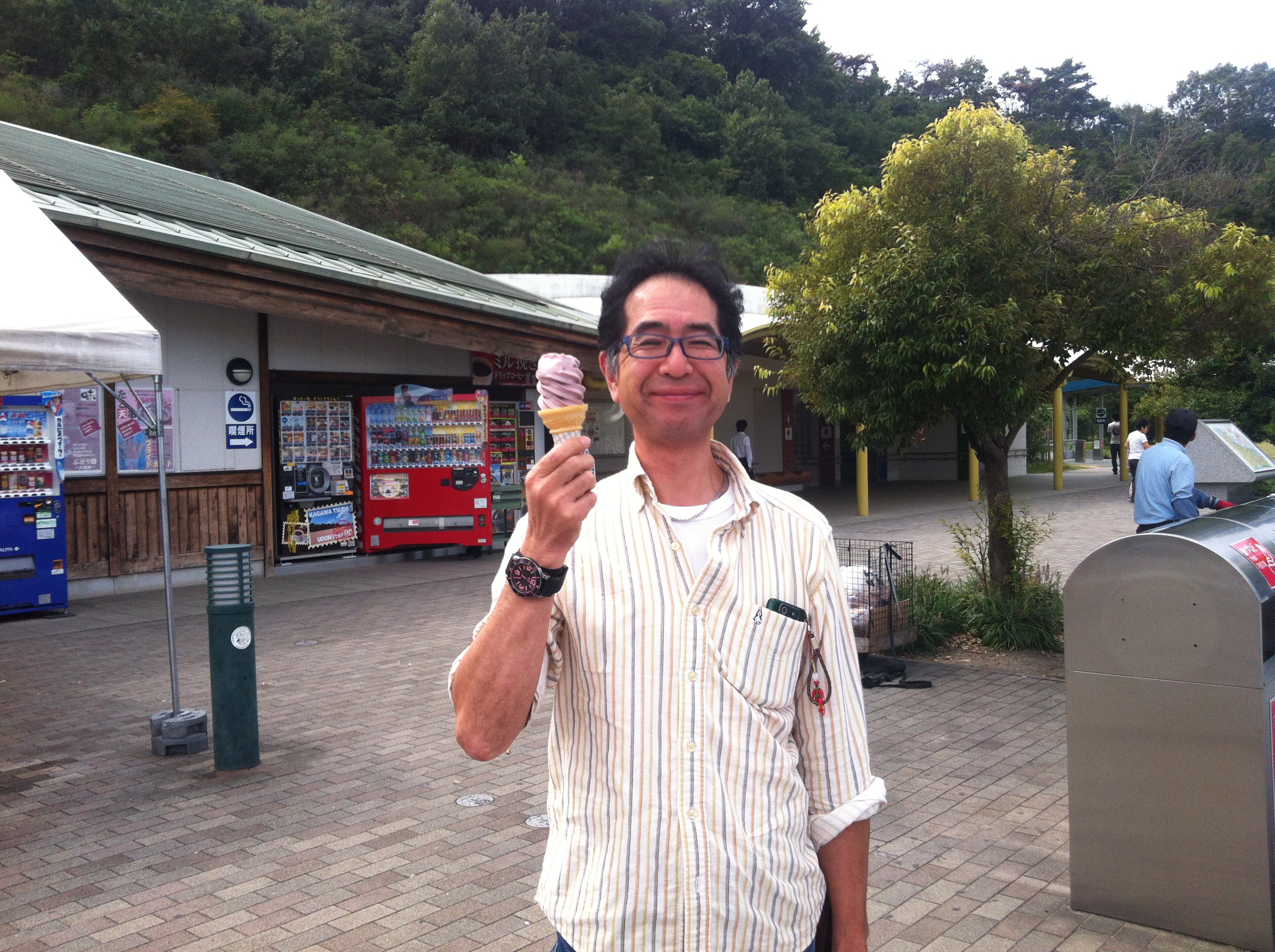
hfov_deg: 52.7
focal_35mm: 35
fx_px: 1287
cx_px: 638
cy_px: 476
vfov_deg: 40.6
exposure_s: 1/838
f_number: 2.8
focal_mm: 3.85
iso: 80
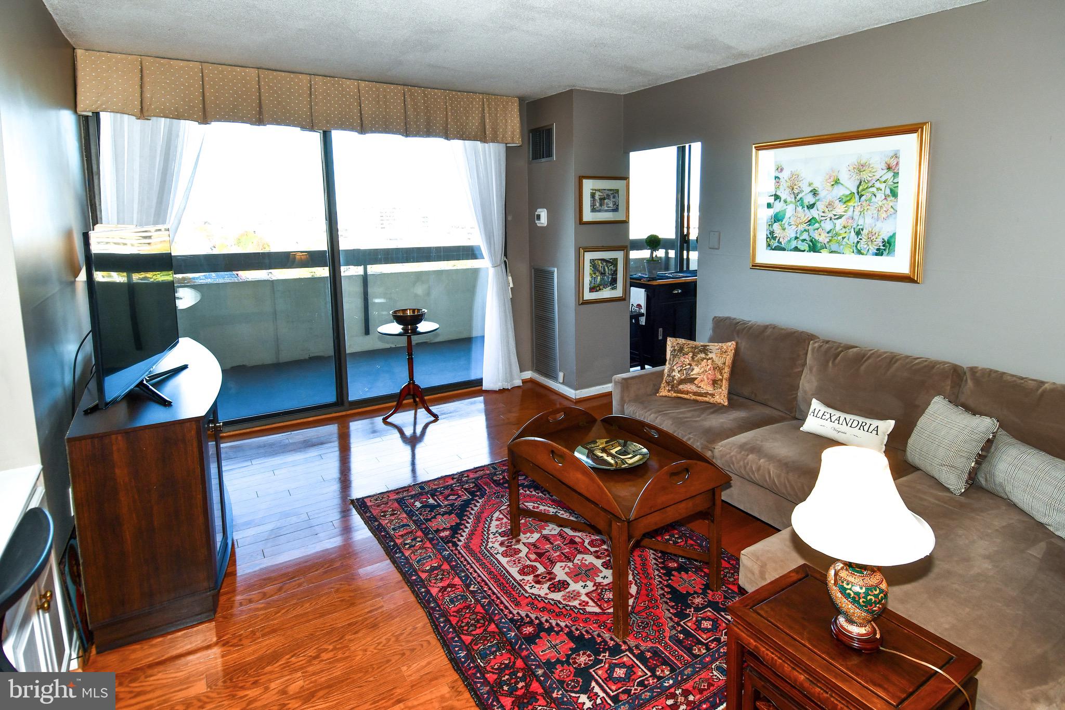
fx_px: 532
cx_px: 532
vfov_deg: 67.4
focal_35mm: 18
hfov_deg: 90.0
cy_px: 355
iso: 200
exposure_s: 1/125
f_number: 5.6
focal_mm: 12
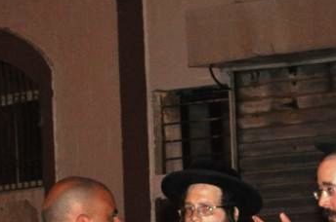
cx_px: 275
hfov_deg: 5.1
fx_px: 3745
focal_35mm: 402
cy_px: 164
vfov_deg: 3.4
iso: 800
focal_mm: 90
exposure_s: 1/60
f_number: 5.3
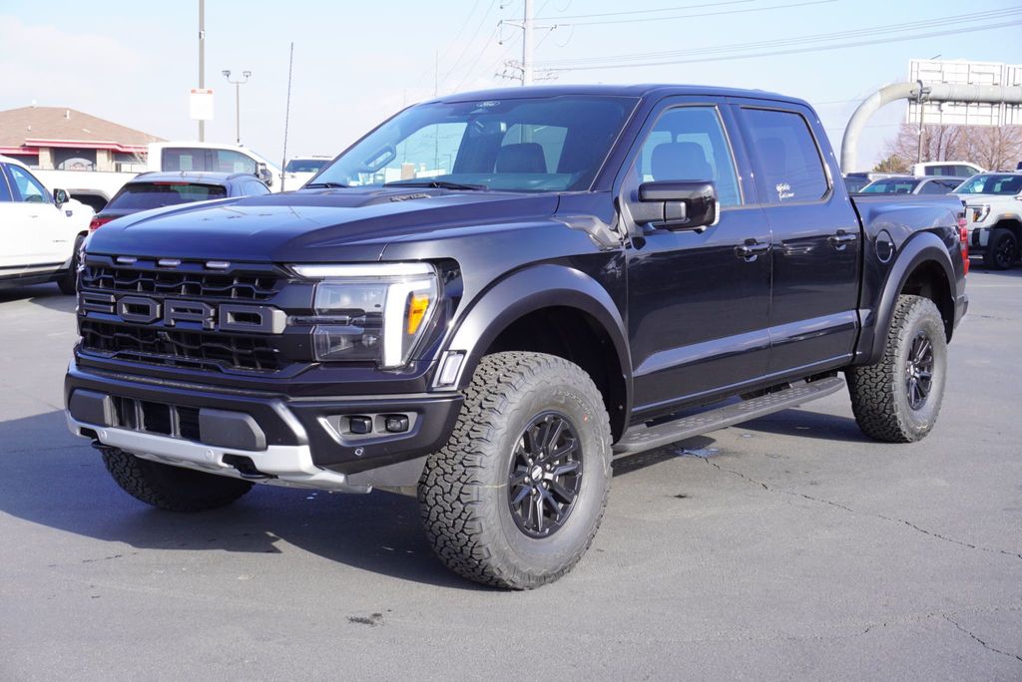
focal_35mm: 46
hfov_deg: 42.3
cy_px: 341
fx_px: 1321
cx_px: 511
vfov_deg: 29.0
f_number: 8
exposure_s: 1/100
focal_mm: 31
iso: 100
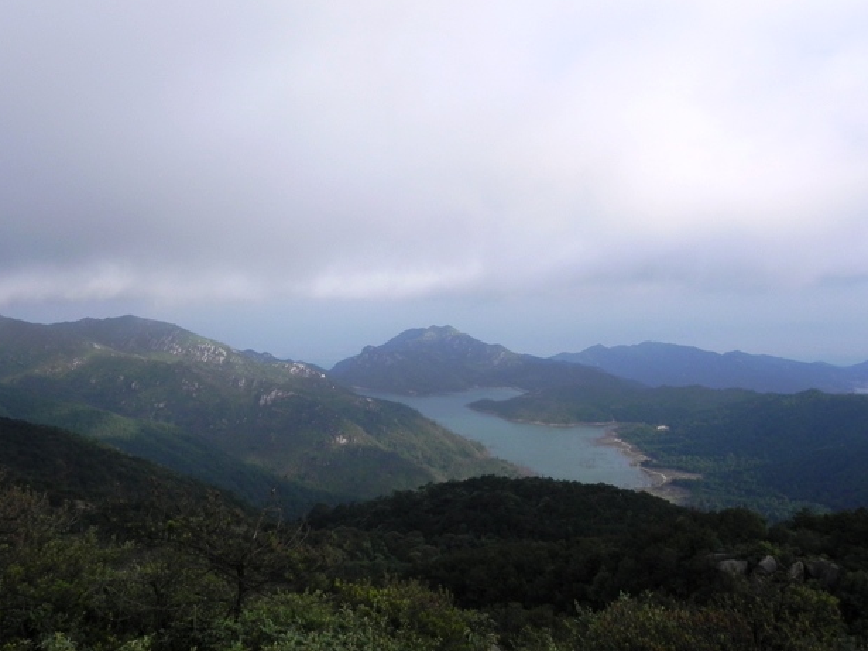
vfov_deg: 42.9
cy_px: 299
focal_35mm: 33
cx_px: 414
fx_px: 827
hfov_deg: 55.3
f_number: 7.1
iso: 160
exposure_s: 1/384
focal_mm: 5.2
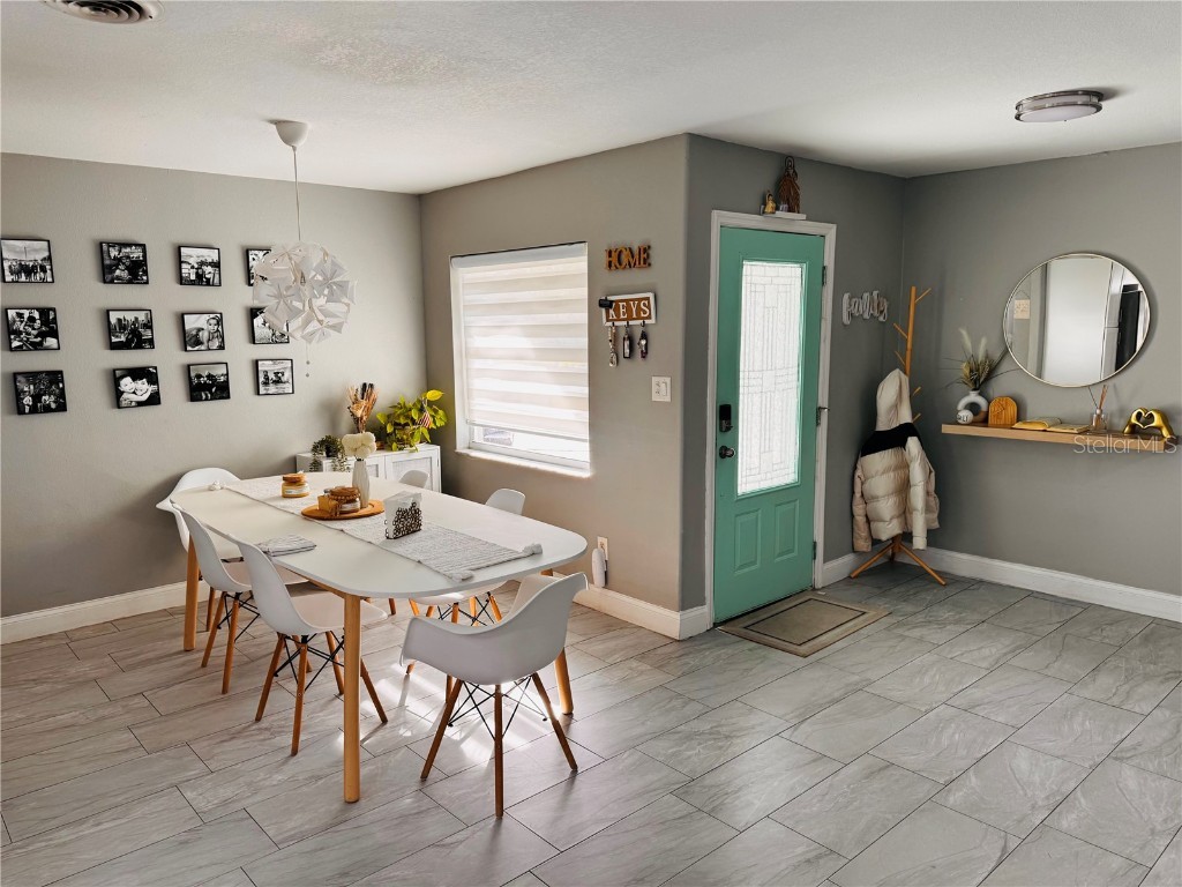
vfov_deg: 56.8
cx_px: 591
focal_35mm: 24
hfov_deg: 71.6
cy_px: 444
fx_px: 820
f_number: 1.78
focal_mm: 6.76
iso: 64
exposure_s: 1/121
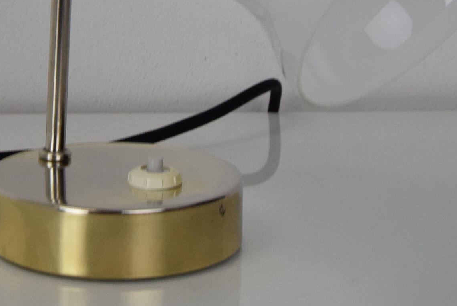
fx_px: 1296
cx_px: 103
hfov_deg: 19.8
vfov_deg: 13.2
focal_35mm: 102
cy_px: -40
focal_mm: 26
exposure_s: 1/320
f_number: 9
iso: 1600
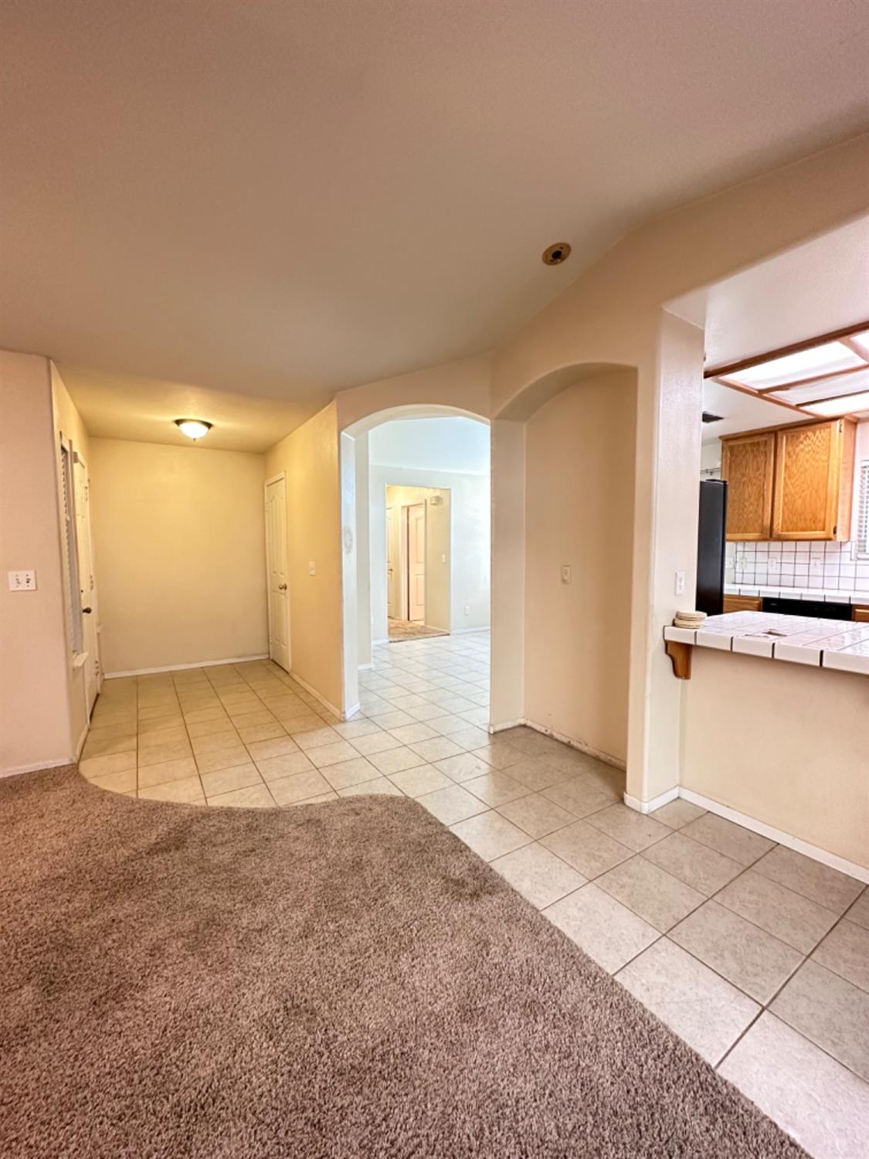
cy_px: 580
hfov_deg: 85.7
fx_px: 469
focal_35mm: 14
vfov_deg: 102.1
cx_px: 434
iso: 640
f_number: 2.2
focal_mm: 2.22
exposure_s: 1/60
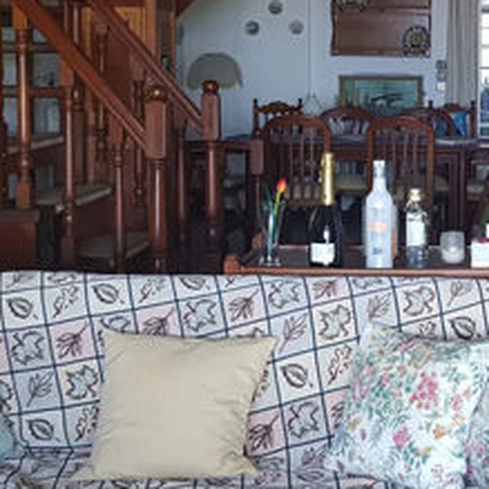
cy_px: 116
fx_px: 1183
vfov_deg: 23.1
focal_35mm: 74
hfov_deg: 22.6
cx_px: 468
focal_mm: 4.2
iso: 80
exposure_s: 1/25
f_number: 1.7
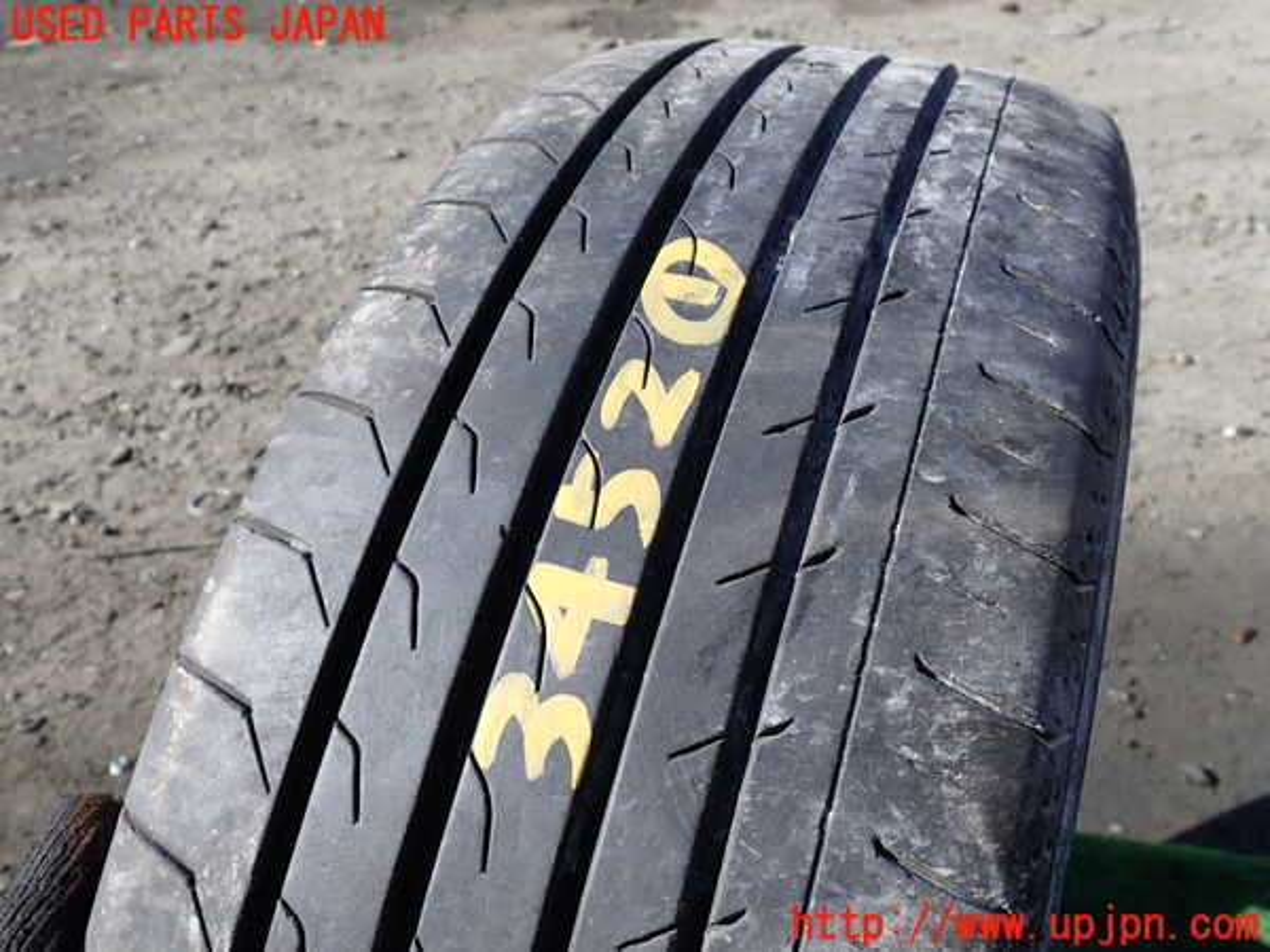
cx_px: 635
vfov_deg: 46.8
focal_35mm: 30
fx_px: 1101
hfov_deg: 60.0
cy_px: 476
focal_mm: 5.4
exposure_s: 1/640
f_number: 3.2
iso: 100
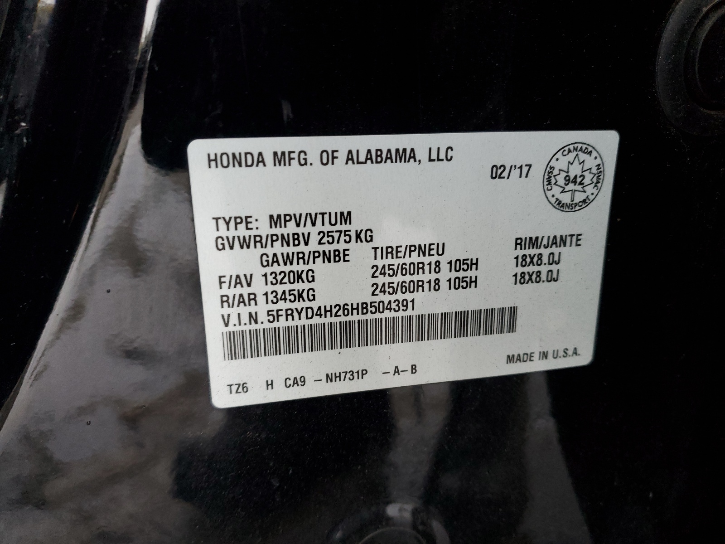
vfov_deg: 53.1
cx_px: 362
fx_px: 545
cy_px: 272
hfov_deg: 67.3
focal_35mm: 26
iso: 131
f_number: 1.5
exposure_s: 1/60.2
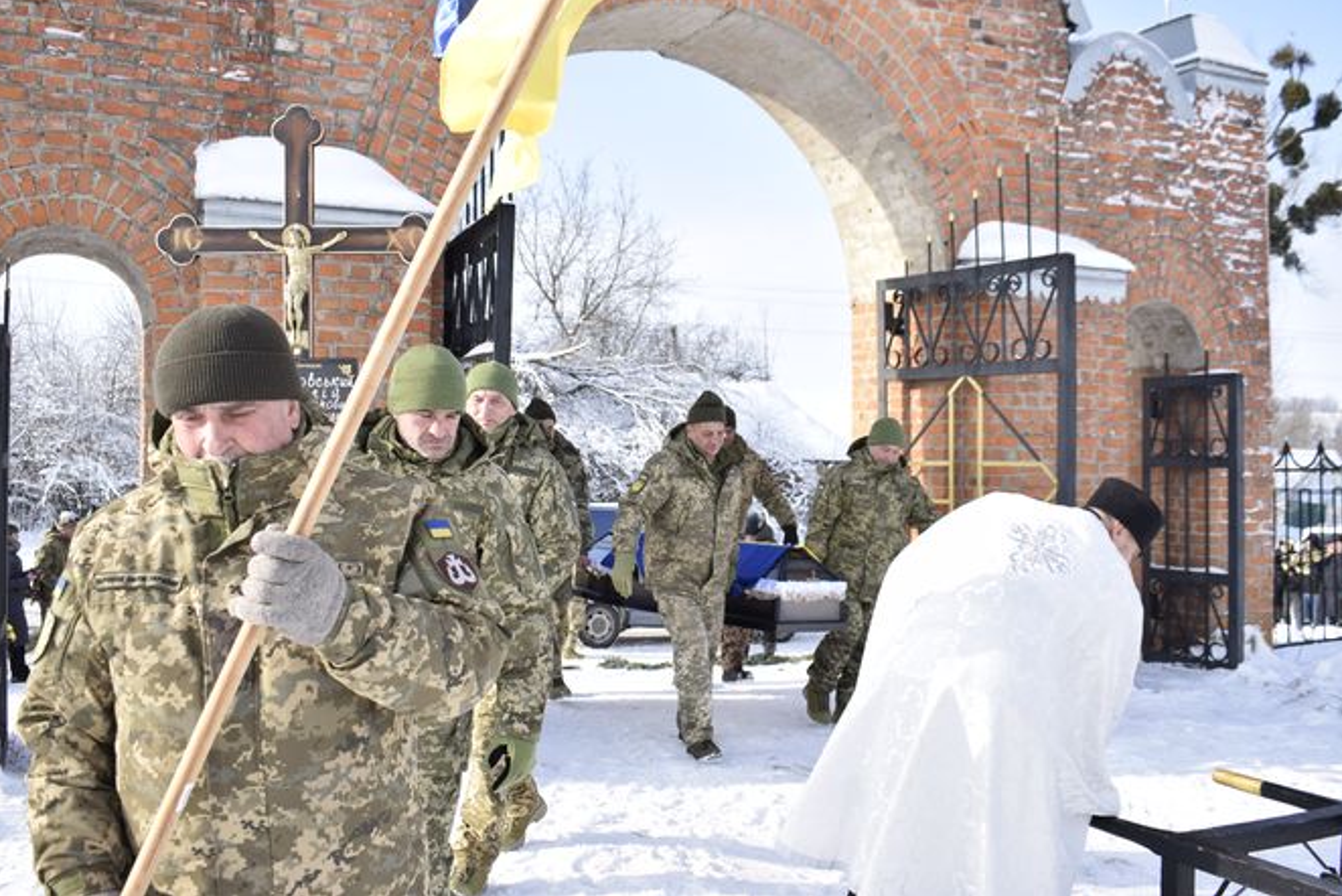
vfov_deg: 38.9
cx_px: 659
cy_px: 390
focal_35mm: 34
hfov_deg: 55.8
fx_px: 1268
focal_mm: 20
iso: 200
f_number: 5
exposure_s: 1/640
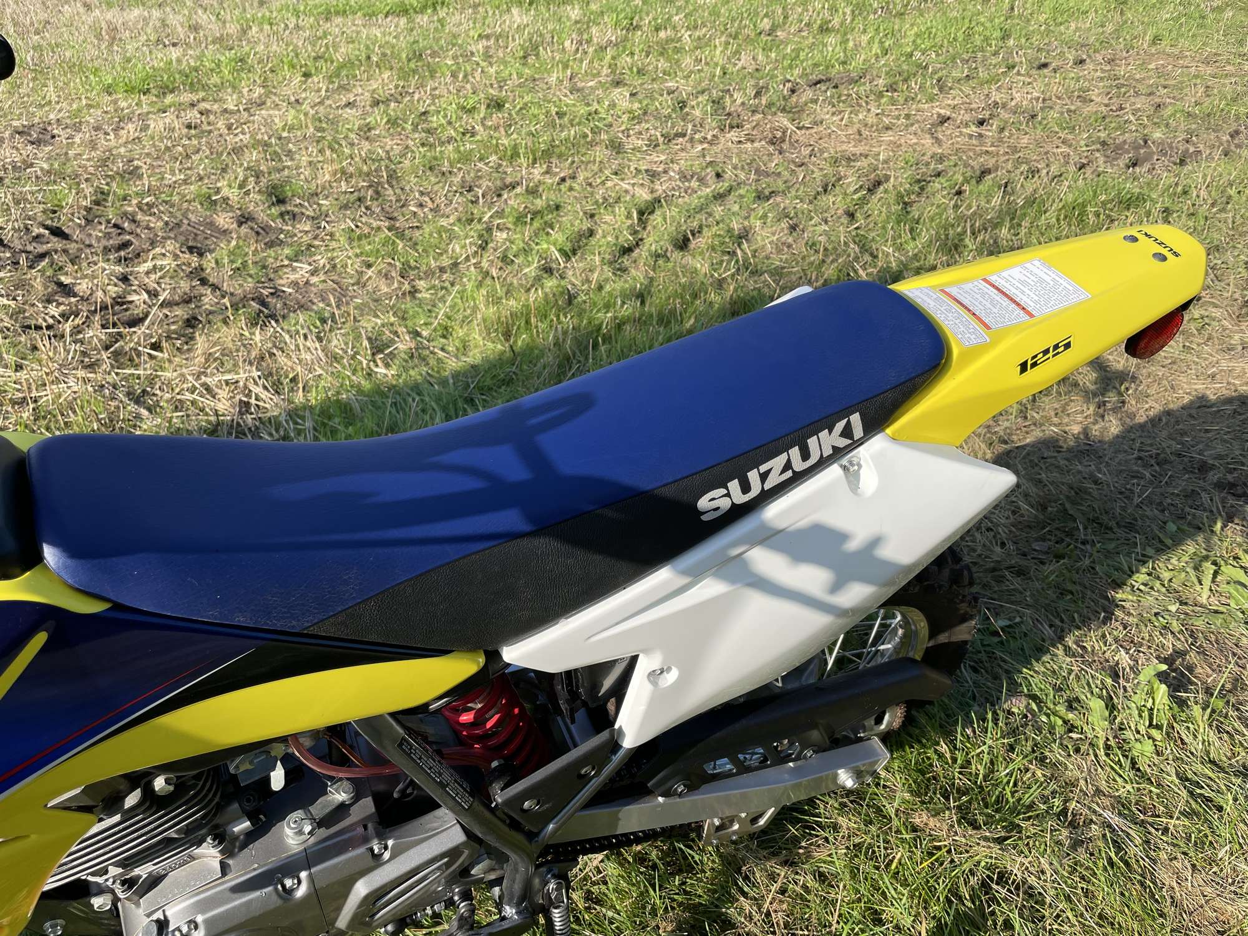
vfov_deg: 53.1
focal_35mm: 26
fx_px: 937
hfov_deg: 67.3
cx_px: 624
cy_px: 468
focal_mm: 4.2
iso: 32
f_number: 1.6
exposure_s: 1/1553
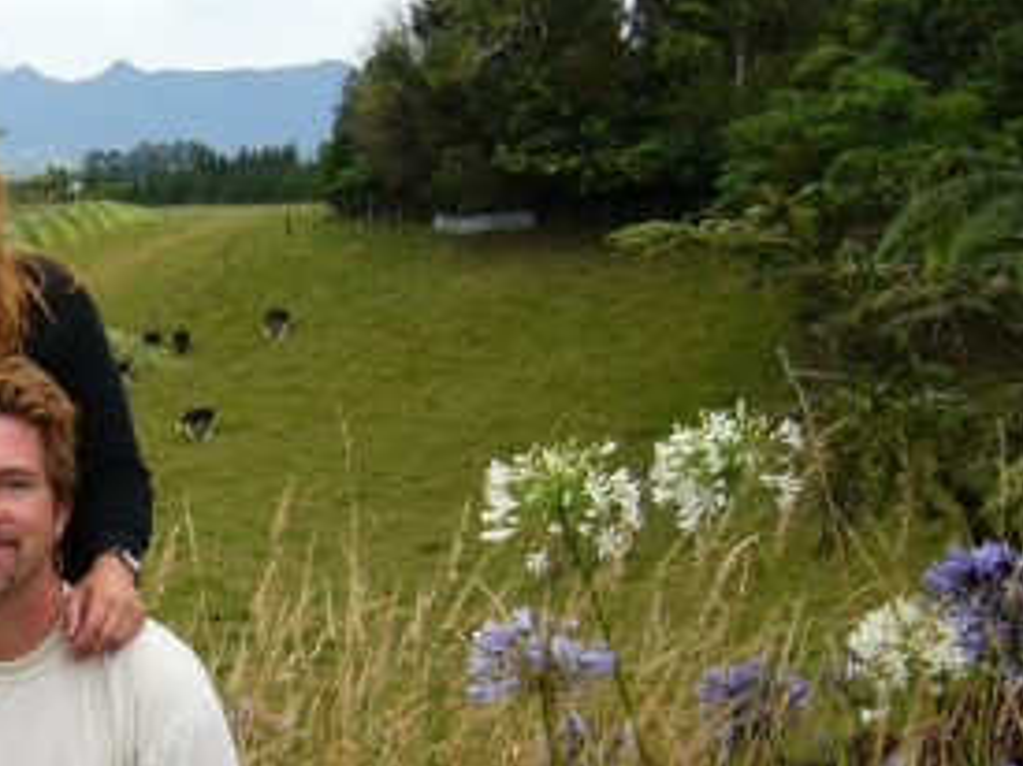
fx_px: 2422
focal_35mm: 82
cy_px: 478
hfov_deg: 22.8
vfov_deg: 18.0
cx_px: -35
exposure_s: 1/250
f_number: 2.8
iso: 200
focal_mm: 5.8
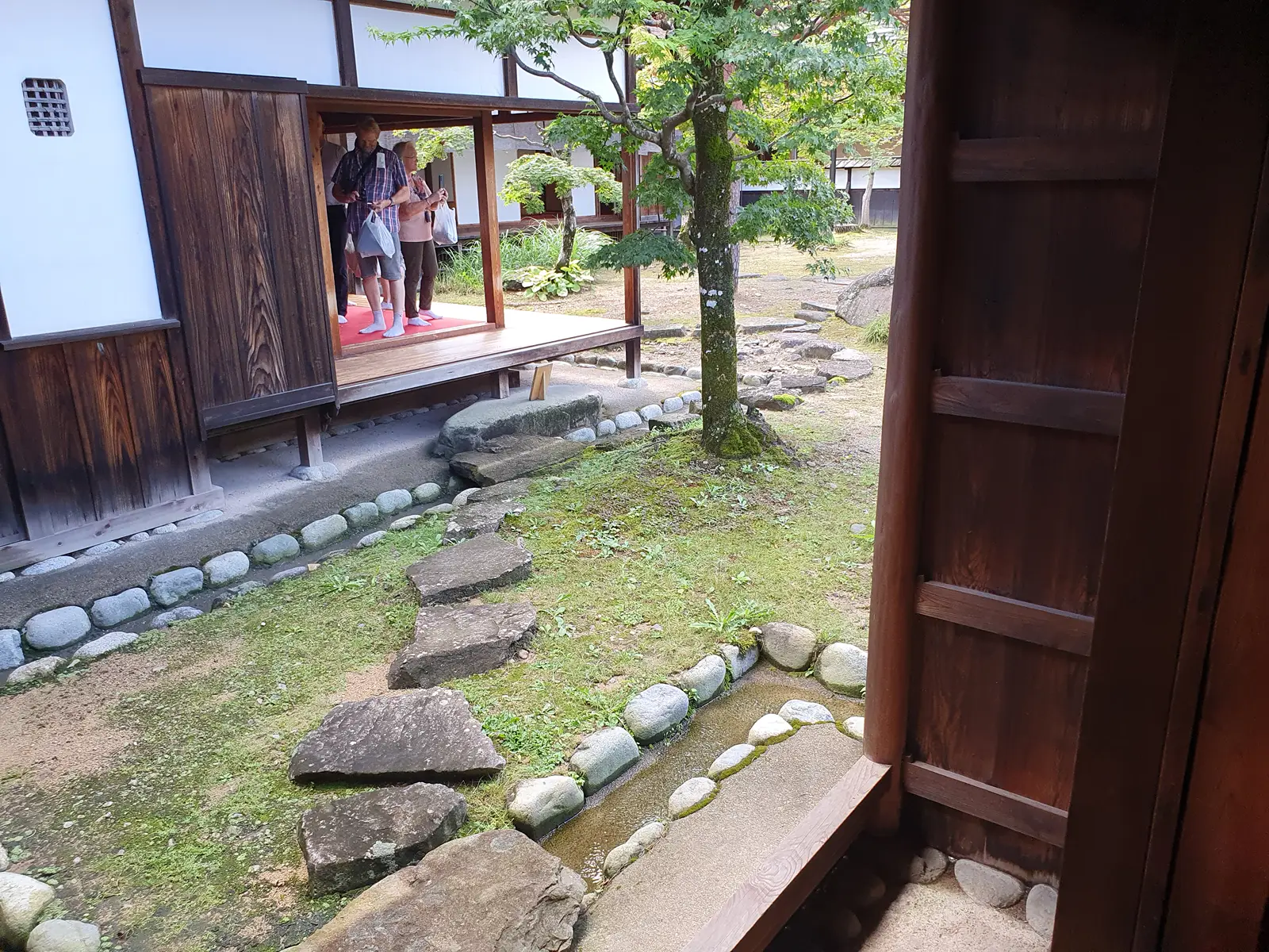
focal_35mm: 26
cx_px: 634
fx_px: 953
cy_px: 476
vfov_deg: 53.1
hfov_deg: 67.3
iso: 100
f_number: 2.4
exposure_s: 1/120
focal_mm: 4.32
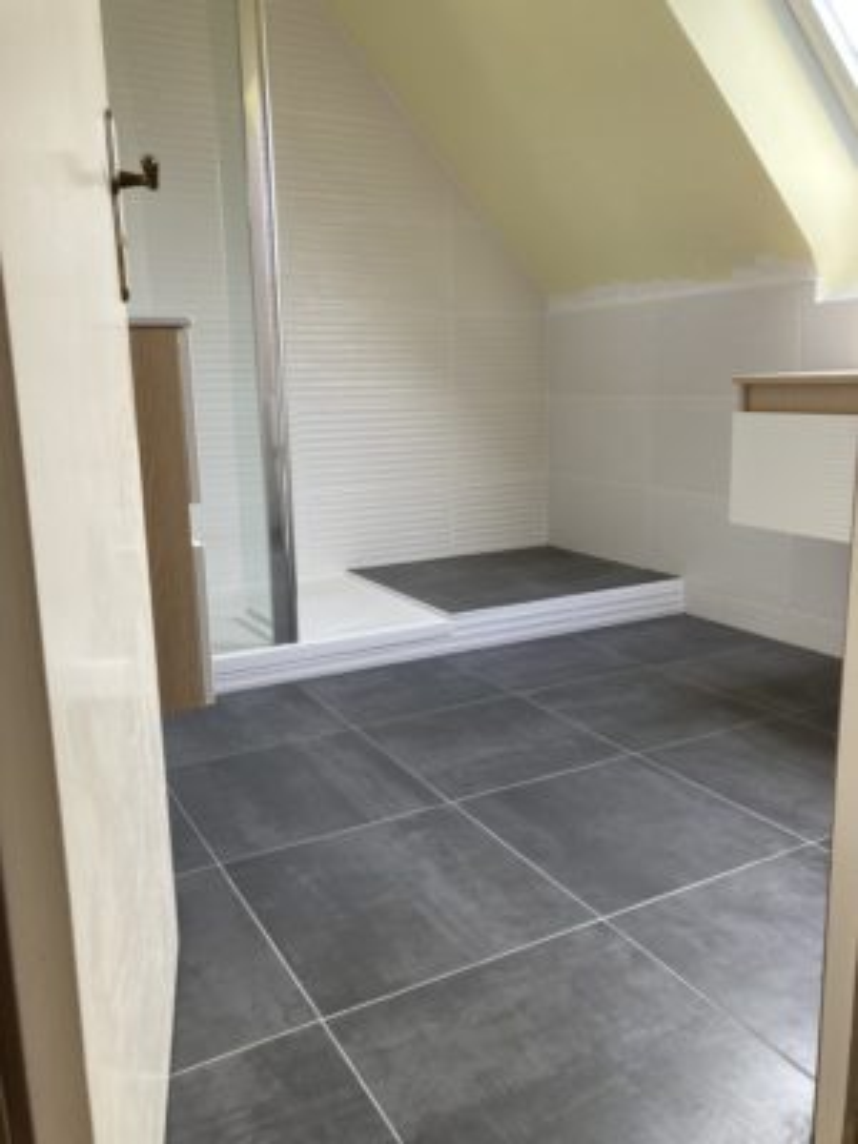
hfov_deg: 49.7
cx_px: 429
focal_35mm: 28
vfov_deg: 63.4
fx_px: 925
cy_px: 572
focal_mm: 3.99
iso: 64
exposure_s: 1/121
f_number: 1.8
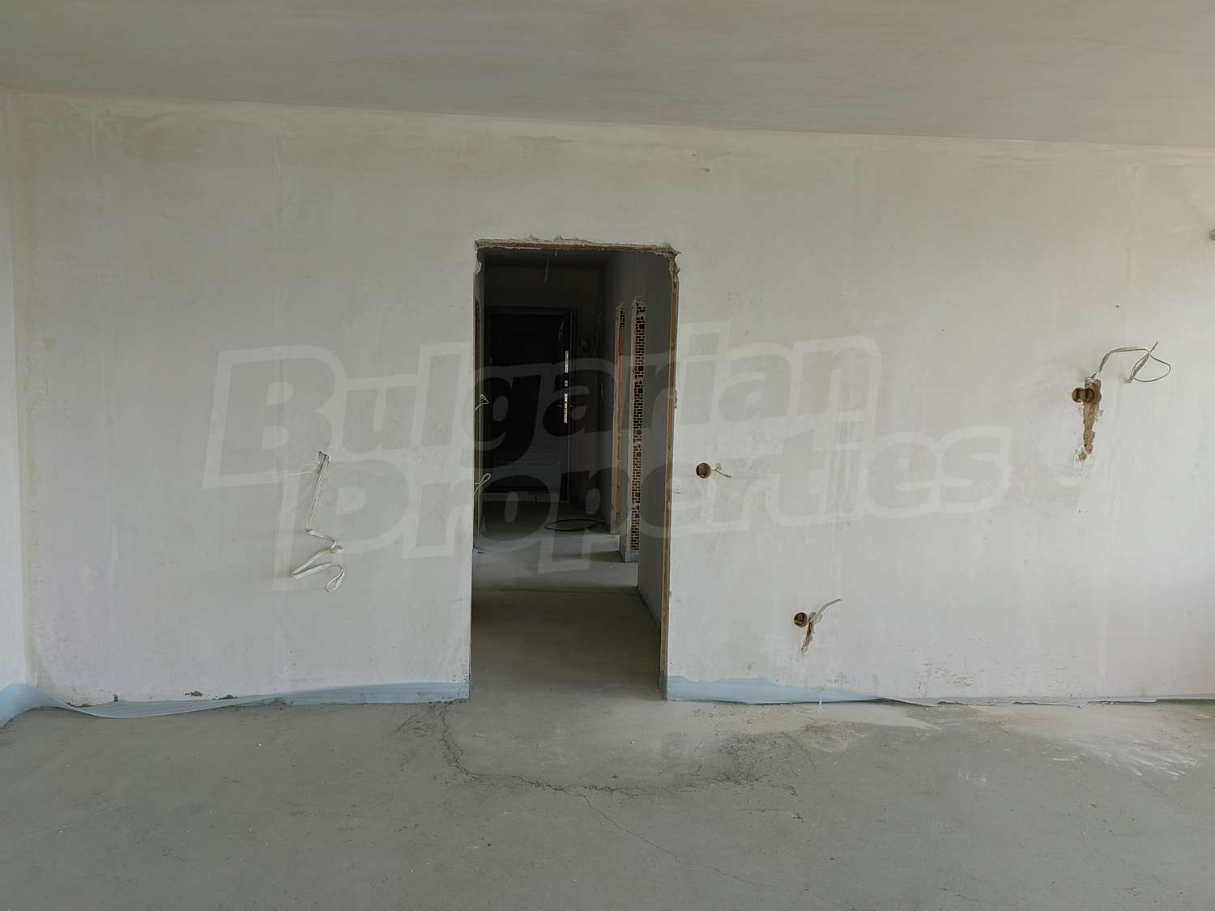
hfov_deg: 65.3
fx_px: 948
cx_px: 608
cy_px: 456
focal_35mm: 27
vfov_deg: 51.4
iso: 50
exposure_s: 1/174
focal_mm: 5.52
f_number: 1.9
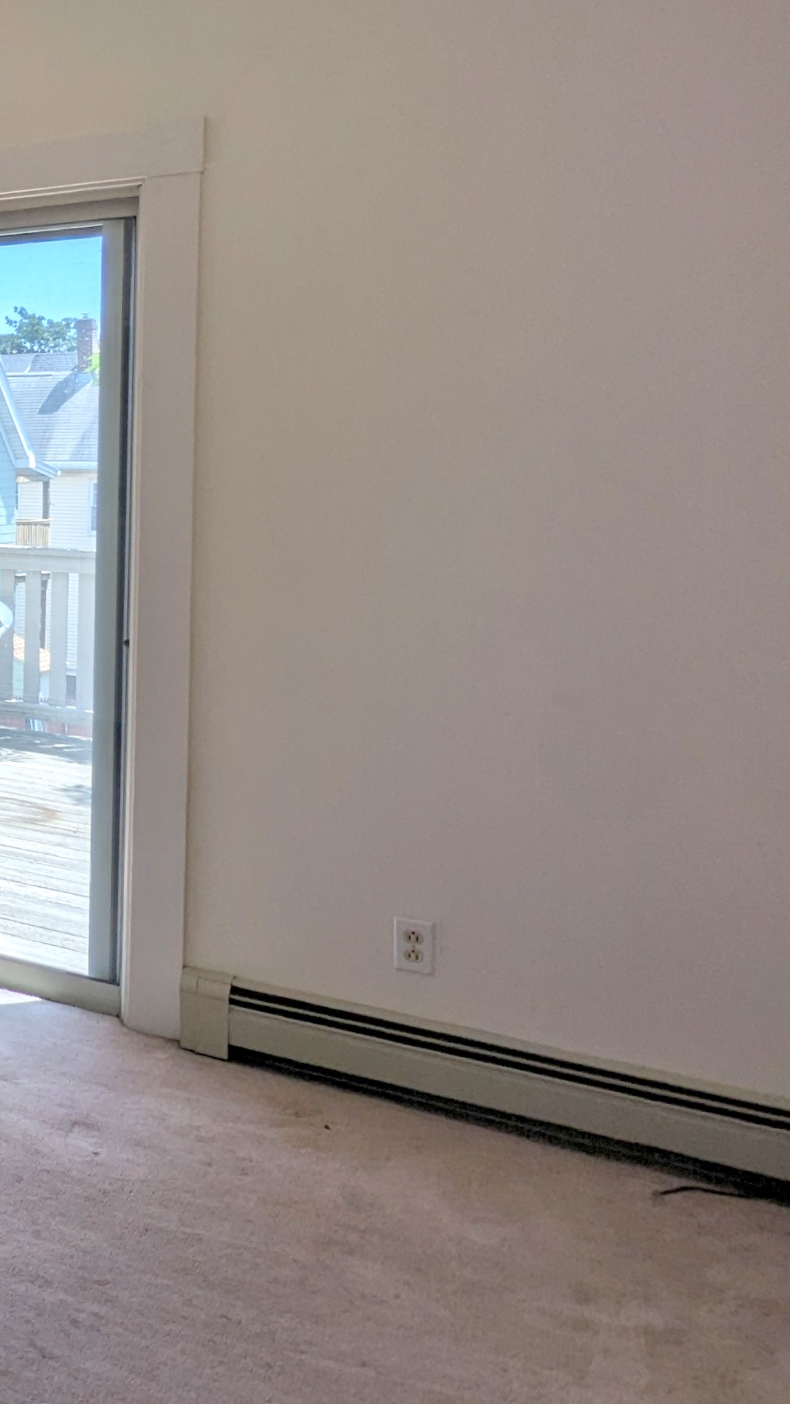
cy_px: 502
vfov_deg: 55.8
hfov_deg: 23.1
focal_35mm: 35
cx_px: -541
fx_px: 1303
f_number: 2.2
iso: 54
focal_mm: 2.35
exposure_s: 1/694
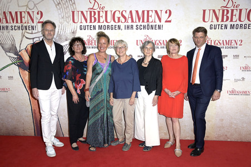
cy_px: 84
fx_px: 216
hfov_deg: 60.3
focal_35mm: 31
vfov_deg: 42.3
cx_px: 126
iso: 1000
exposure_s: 1/250
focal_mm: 31
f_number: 5.6
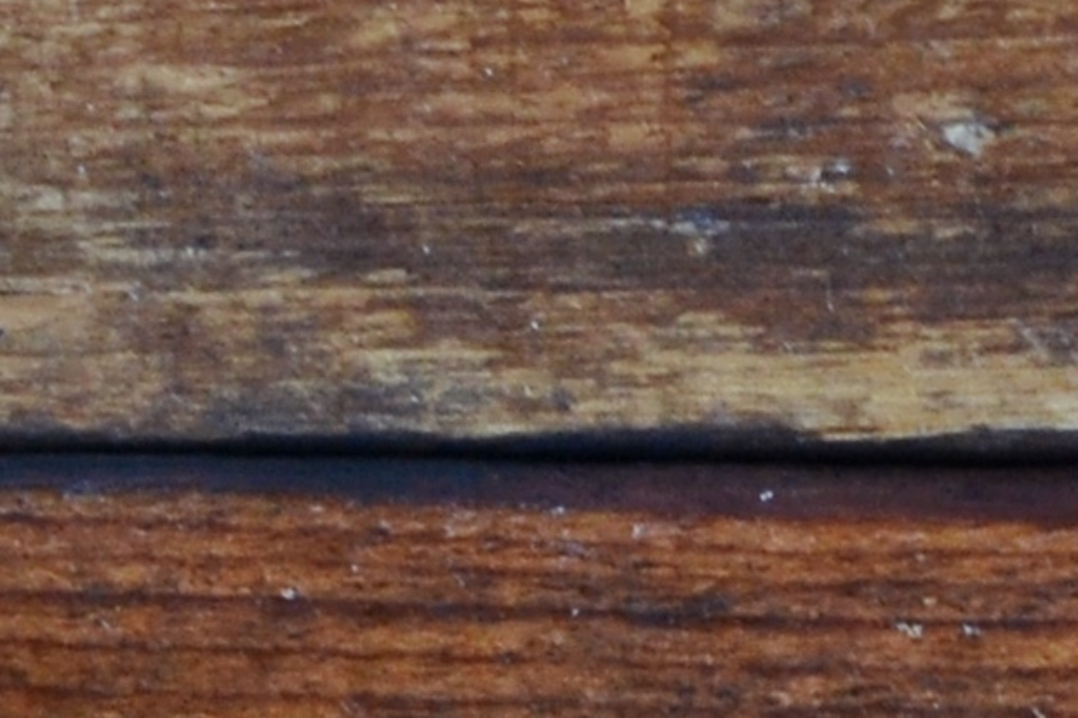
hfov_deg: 7.0
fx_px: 8343
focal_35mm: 279
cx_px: -1480
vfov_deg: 4.8
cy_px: 1867
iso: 200
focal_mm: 25
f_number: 8
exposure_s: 1/5
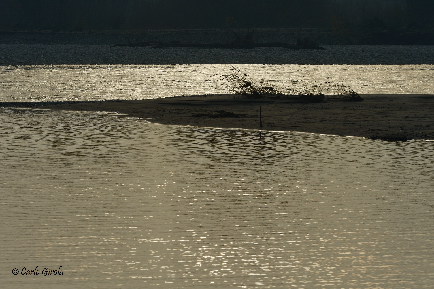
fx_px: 2530
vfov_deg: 6.5
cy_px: 144
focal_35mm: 210
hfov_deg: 9.8
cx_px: 217
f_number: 8
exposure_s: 1/3200
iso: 250
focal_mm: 210
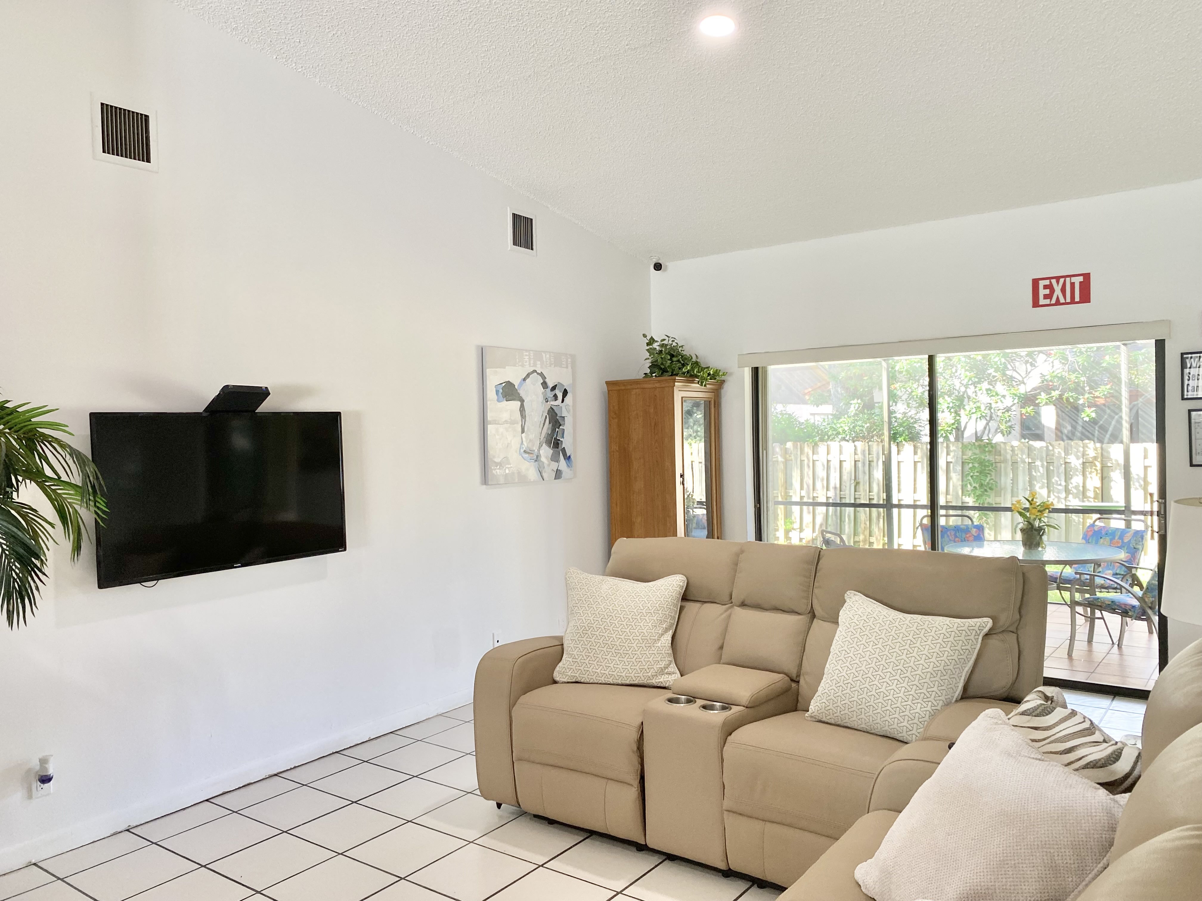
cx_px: 601
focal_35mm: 26
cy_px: 450
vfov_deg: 53.1
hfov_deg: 67.3
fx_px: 903
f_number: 1.8
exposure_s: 1/119
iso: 125
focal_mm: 4.25
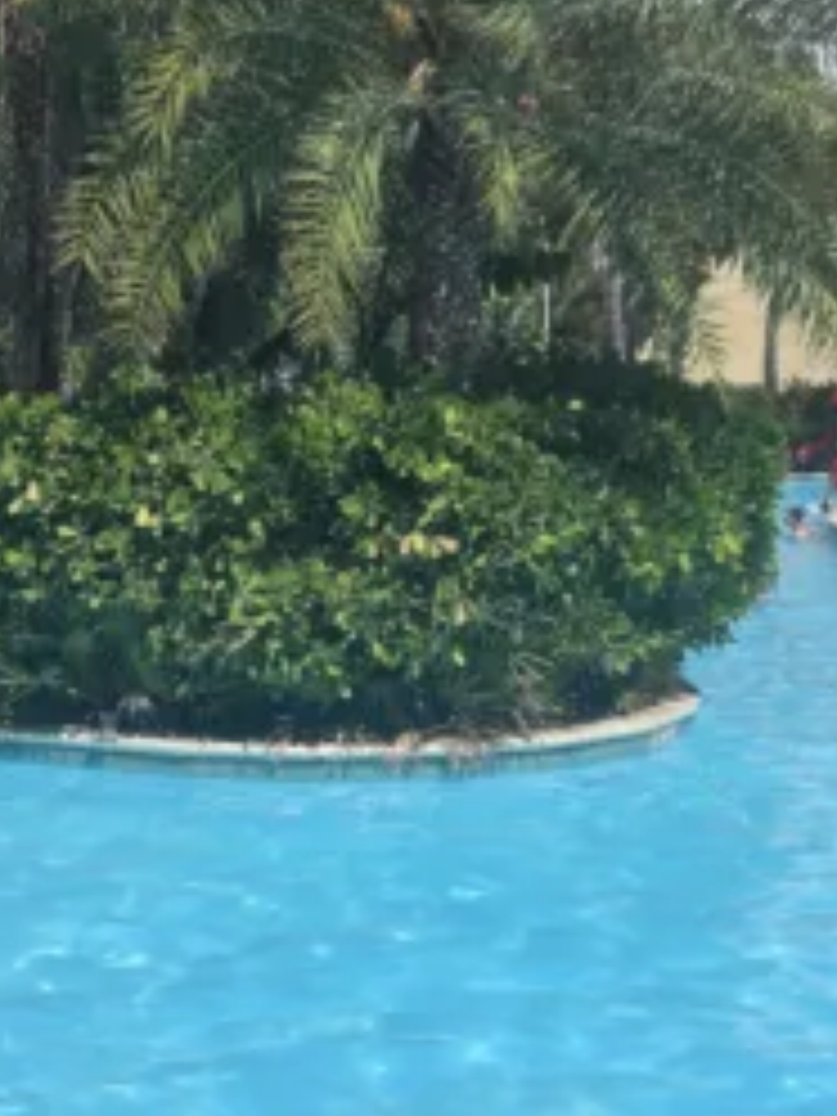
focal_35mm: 65
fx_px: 2096
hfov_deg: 22.4
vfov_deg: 29.7
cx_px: 220
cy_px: 700
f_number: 1.7
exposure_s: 1/1433
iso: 12
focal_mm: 6.3
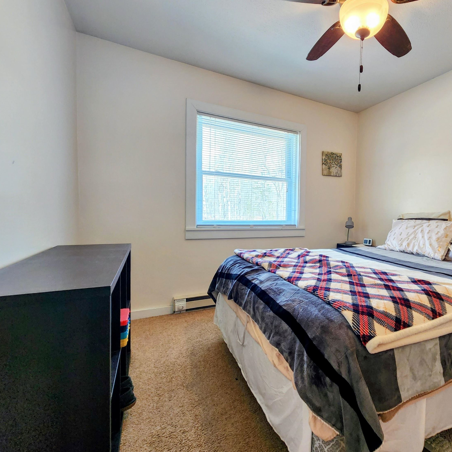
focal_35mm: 16
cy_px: 225
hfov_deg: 84.6
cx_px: 299
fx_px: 236
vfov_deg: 87.4
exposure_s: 1/60
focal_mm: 2.2
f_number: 2.2
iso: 200
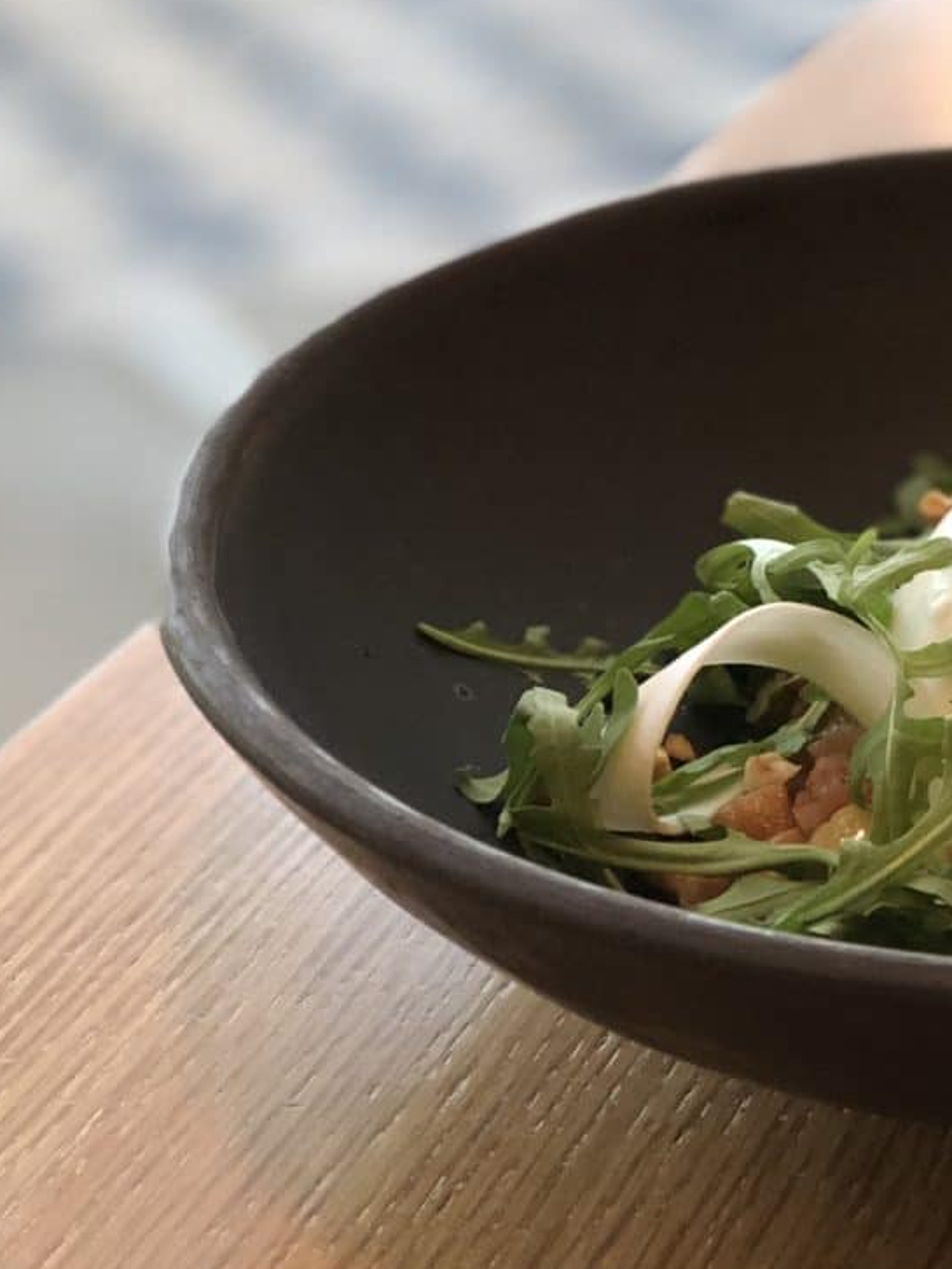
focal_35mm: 113
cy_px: 498
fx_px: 4141
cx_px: 1123
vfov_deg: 17.4
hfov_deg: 12.8
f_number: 2.8
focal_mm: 6.6
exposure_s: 1/50
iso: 400
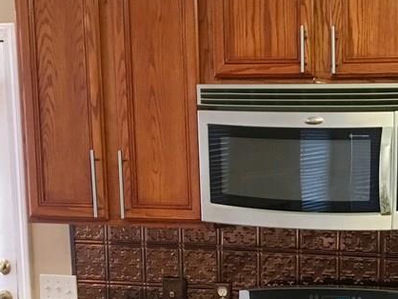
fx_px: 817
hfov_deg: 26.1
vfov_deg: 20.2
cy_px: 282
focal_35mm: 71
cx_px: 390
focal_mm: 4.15
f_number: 2.2
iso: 200
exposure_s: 1/30
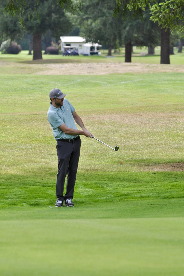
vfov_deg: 8.3
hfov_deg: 5.5
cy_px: 138
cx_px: 92
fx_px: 1902
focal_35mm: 248
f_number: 5
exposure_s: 1/1000
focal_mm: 165
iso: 450
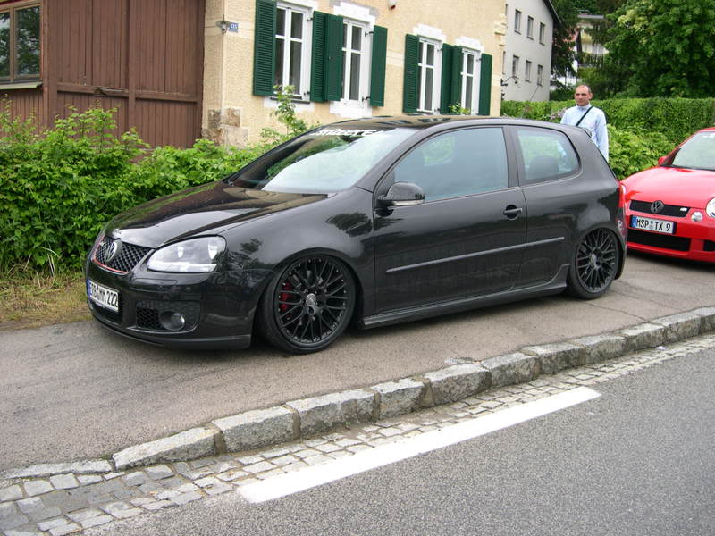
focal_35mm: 38
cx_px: 358
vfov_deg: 37.7
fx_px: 785
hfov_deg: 49.0
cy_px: 268
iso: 100
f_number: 2.8
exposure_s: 1/211
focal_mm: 8
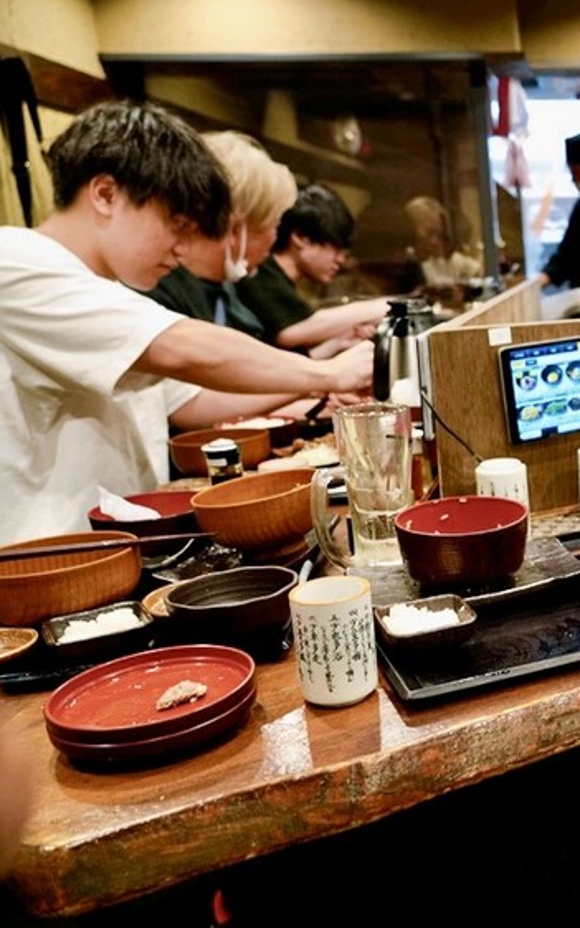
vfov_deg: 52.8
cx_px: 701
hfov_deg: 29.5
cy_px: 466
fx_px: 936
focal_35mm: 37
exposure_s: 1/30
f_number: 4
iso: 640
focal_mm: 24
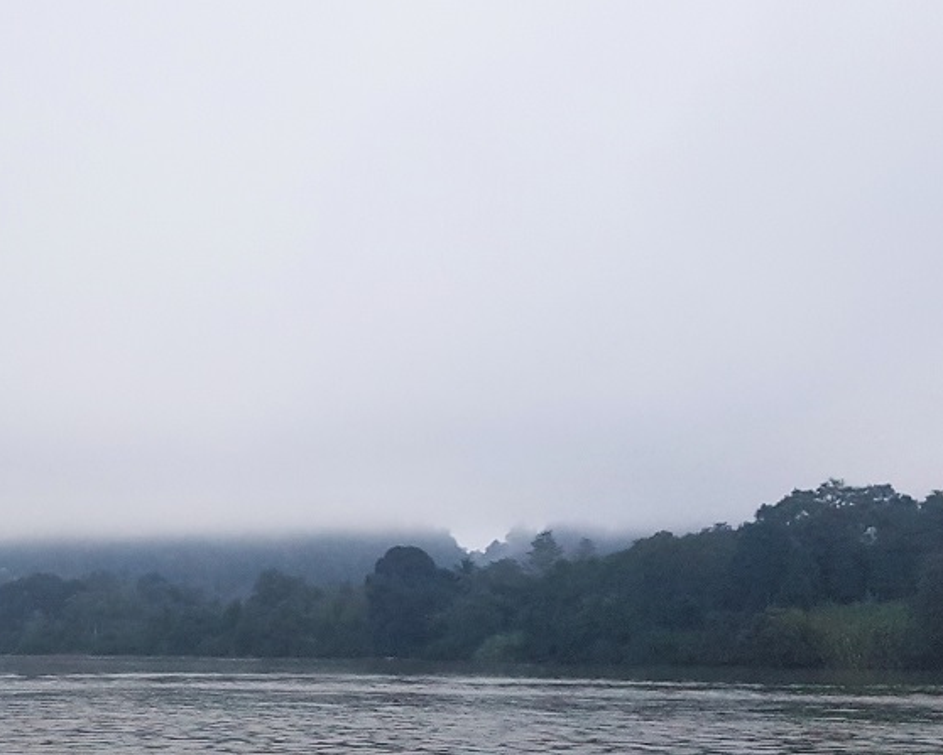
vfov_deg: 30.1
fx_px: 1396
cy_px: 492
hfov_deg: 35.9
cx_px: 167
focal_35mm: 50
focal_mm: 4.2
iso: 200
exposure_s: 1/50
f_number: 1.7
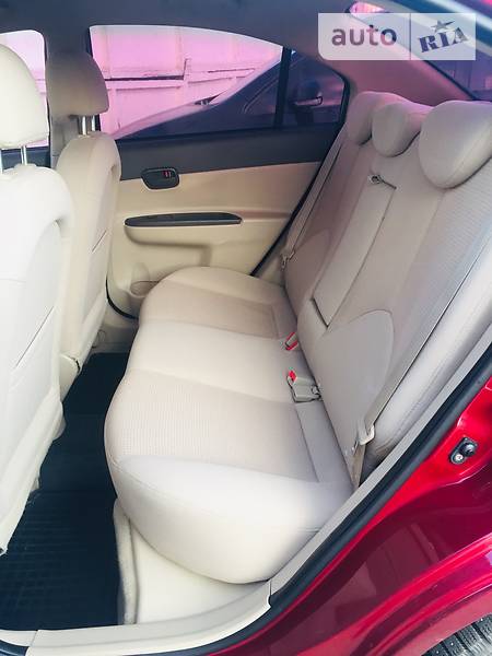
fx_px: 550
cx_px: 246
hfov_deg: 48.2
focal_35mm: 29
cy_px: 328
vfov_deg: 61.7
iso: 32
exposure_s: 1/33
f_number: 2.2
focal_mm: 4.2
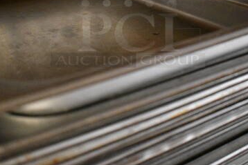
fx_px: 317
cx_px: 128
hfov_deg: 42.7
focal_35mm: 46
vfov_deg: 28.6
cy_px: 31
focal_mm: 18
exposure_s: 1/125
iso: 5000
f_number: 3.5
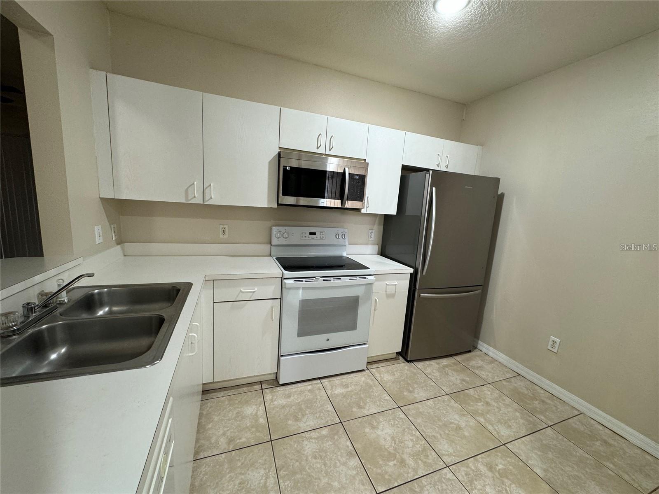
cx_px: 330
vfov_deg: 85.7
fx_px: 267
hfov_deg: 102.1
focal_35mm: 14
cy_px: 247
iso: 160
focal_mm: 2.22
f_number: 2.2
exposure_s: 1/60
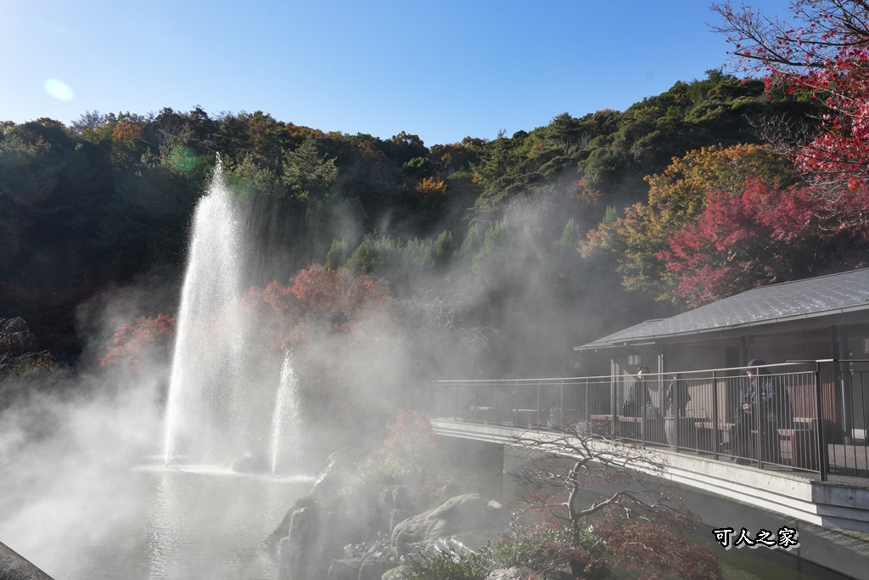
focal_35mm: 30
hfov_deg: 62.3
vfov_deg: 43.9
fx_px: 719
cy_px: 290
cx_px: 434
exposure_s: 1/2000
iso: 1000
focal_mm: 29.8
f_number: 8
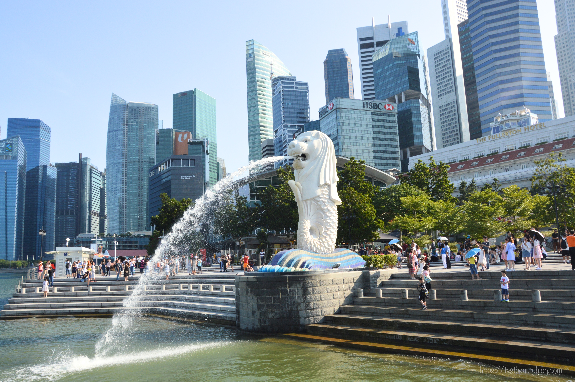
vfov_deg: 47.8
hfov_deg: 67.4
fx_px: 431
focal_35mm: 27
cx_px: 288
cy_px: 191
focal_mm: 18
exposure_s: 1/400
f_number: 10
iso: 400
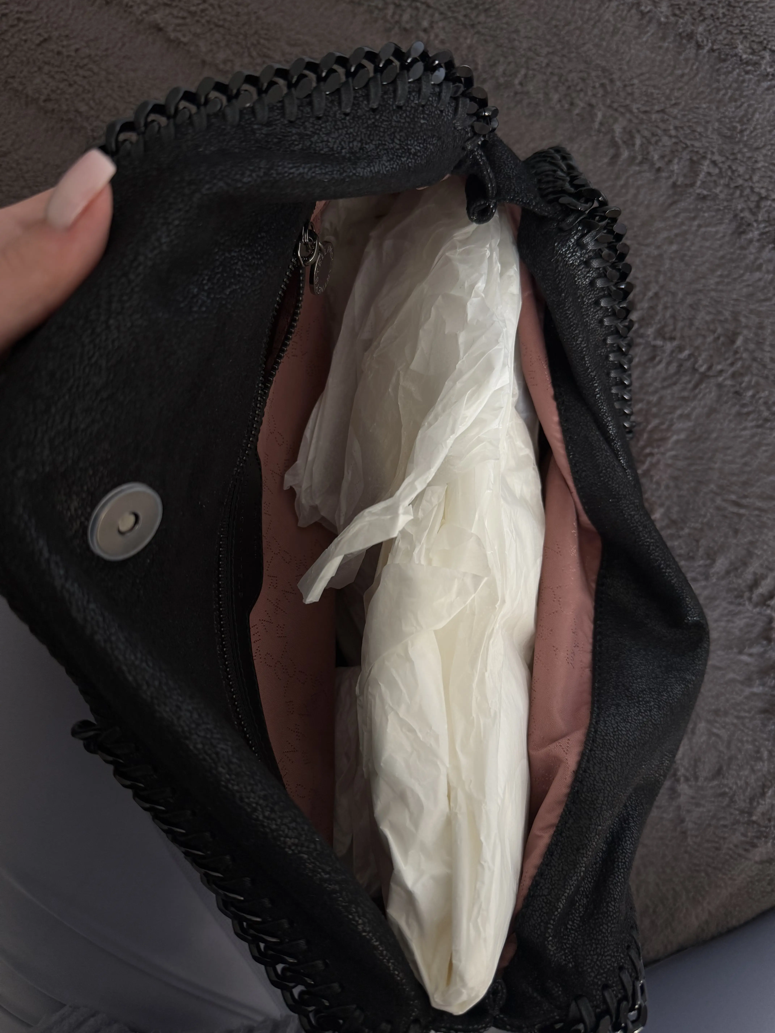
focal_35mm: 24
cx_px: 388
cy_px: 516
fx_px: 716
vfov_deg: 71.6
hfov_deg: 56.8
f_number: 1.78
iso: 160
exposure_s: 1/121
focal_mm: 6.76
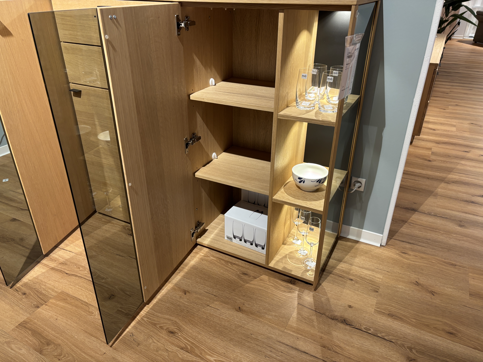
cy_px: 181
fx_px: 363
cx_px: 242
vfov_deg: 53.1
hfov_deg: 67.3
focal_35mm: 26
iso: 125
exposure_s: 1/50
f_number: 1.6
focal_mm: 5.96
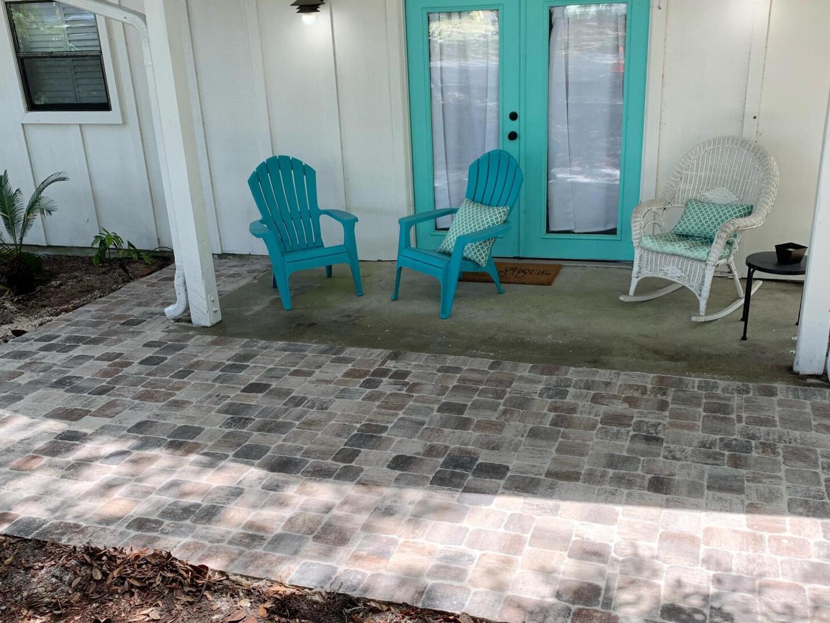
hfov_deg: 51.4
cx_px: 416
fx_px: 863
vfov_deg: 39.4
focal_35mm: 36
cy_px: 391
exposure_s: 1/270
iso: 25
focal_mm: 4.25
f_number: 1.8
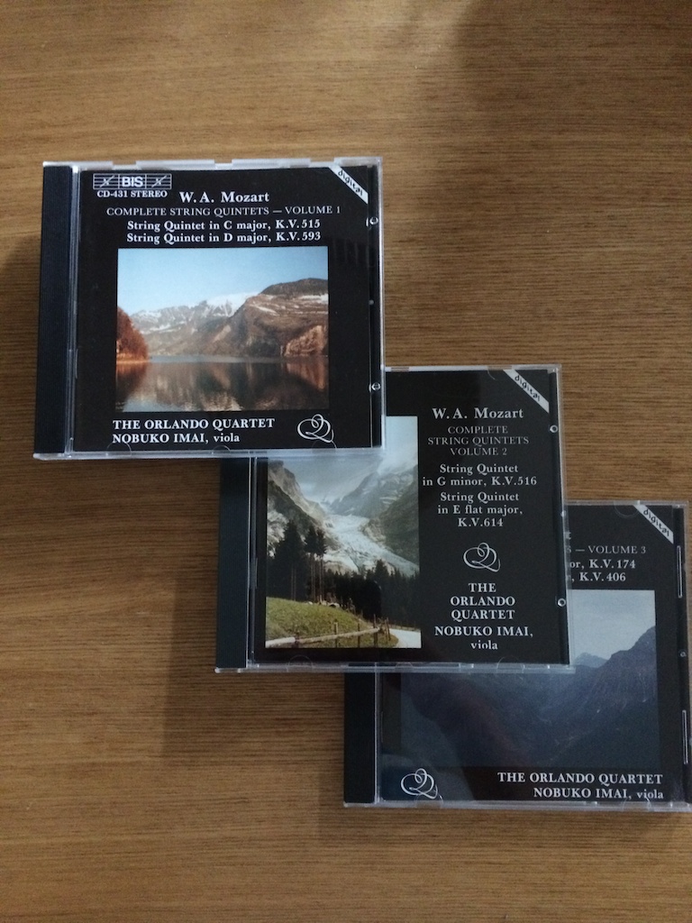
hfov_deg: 46.8
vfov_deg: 60.0
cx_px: 346
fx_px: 800
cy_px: 462
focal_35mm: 30
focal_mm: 4.12
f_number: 2.2
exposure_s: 1/15
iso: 400
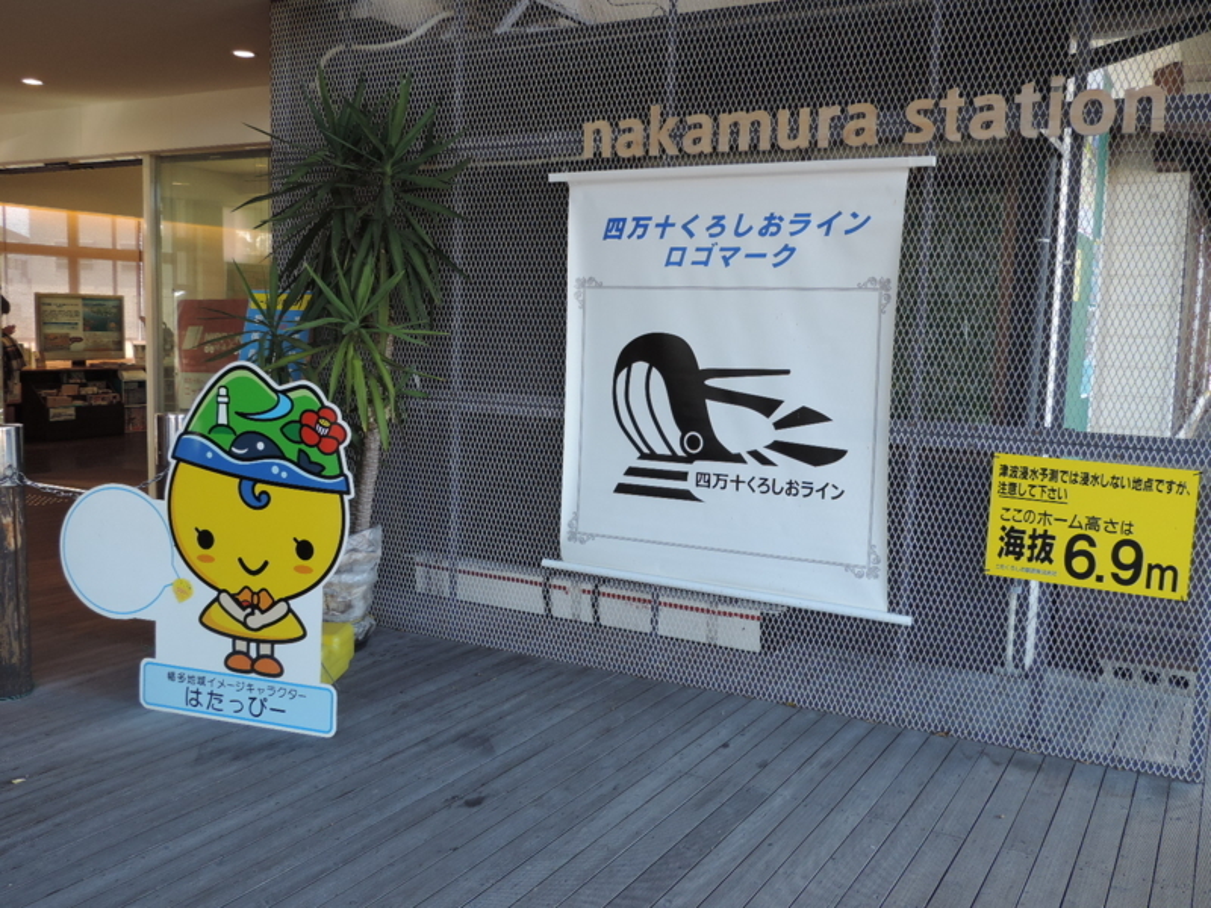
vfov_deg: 42.9
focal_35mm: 33
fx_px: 1154
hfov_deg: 55.4
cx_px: 606
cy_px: 454
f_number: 3.2
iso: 80
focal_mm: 5.8
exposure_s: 1/50
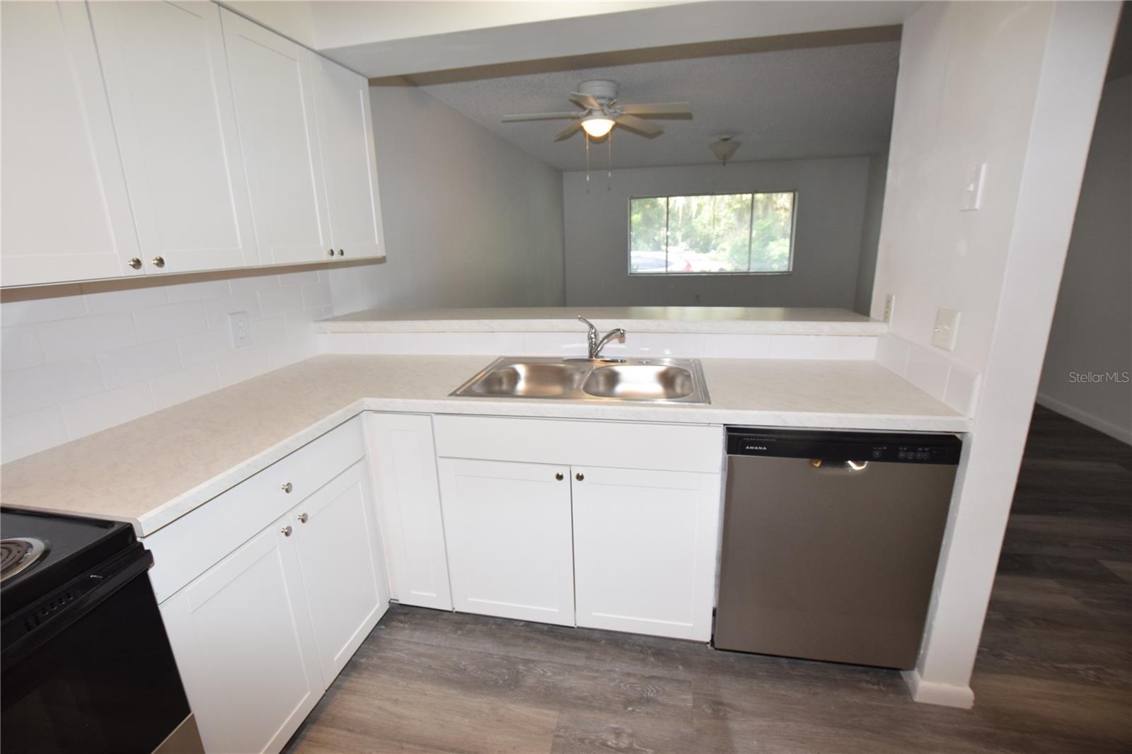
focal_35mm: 15
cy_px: 377
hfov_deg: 100.4
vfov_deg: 77.3
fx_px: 472
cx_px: 566
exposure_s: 1/125
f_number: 5.6
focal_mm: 10
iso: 800
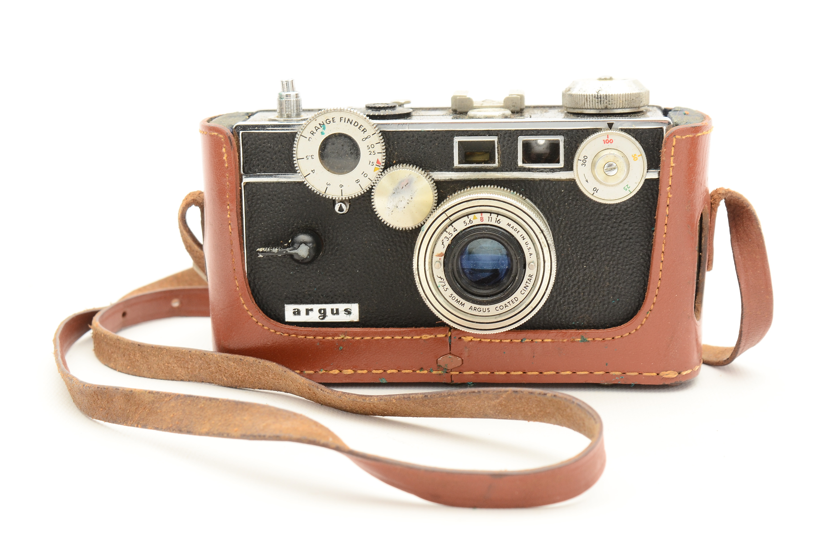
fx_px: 1790
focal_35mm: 78
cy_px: 274
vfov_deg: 17.4
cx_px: 414
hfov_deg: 26.0
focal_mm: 52
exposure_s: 1/60
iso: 320
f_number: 10
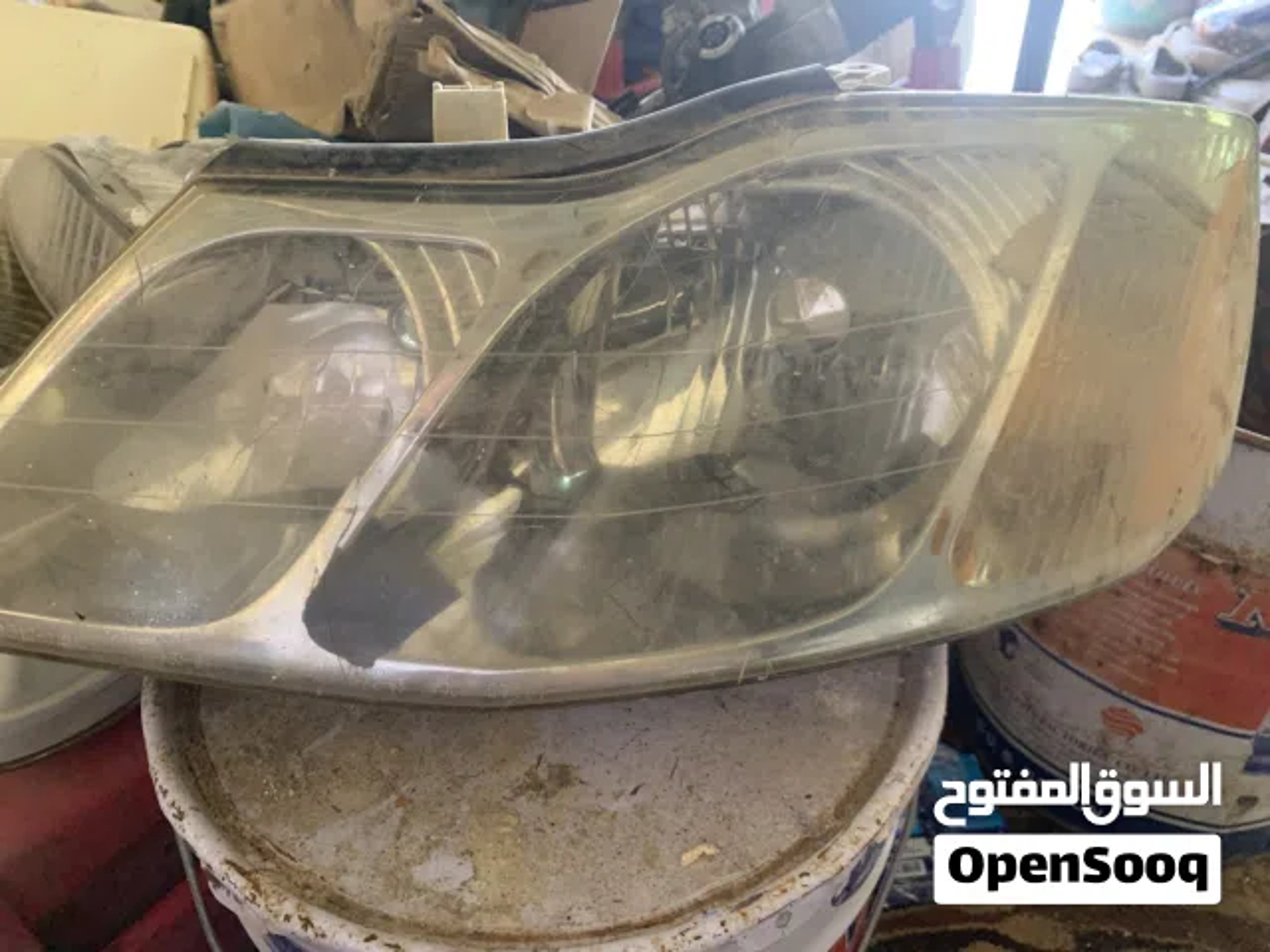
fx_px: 954
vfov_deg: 53.1
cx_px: 635
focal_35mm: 26
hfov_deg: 67.3
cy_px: 476
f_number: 1.8
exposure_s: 1/60
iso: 320
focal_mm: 4.25
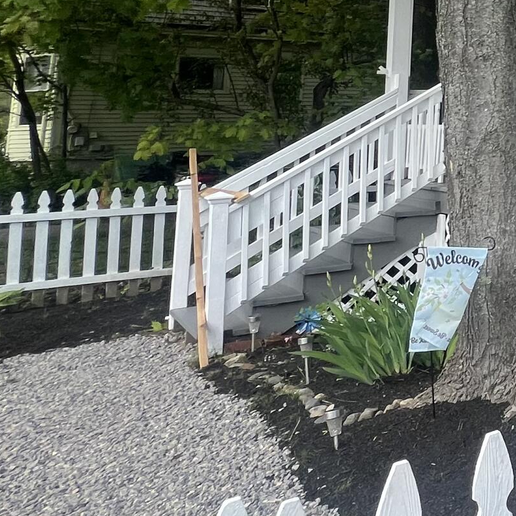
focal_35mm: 43
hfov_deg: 23.2
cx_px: 900
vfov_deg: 36.4
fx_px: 725
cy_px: 37
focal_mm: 1.57
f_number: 1.8
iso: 32
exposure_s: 1/483
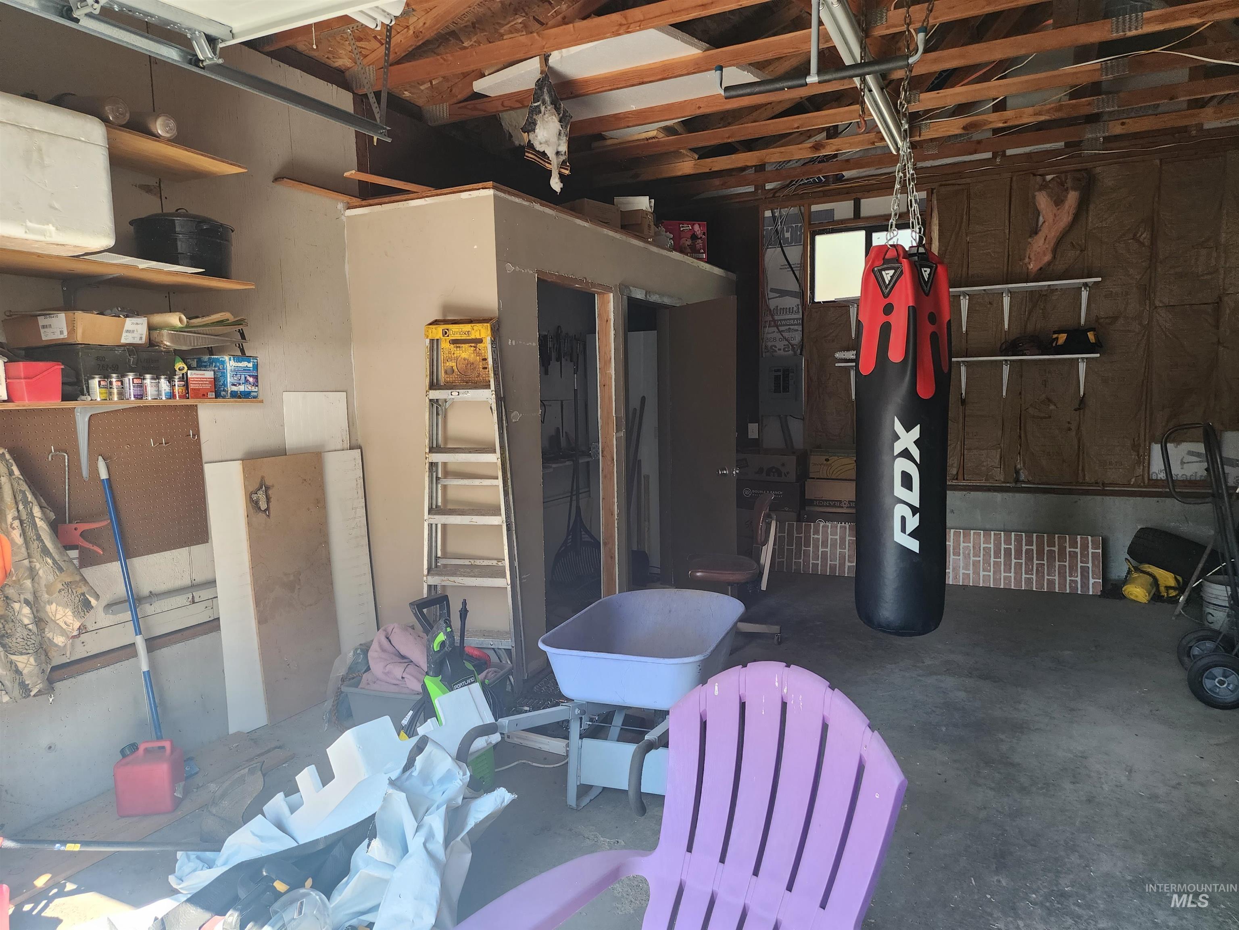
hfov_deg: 73.9
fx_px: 823
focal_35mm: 23
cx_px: 620
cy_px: 465
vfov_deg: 58.9
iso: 125
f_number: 1.8
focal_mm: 6.4
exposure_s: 1/180
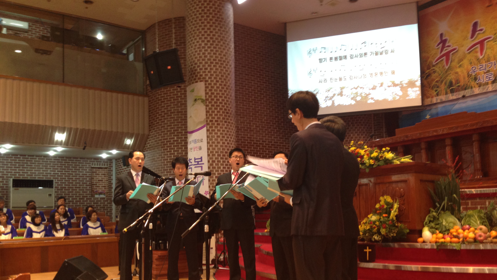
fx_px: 474
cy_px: 180
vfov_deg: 32.6
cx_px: 249
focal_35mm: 36
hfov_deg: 55.3
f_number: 2.4
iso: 100
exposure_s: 1/20
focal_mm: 4.12
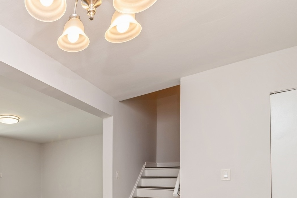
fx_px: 190
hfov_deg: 67.5
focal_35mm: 23
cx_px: 52
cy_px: 176
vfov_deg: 49.5
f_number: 10
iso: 100
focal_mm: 12
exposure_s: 1/8
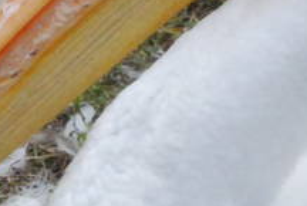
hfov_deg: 1.5
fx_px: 11382
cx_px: 532
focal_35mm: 1332
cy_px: 85
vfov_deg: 1.0
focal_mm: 120
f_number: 22
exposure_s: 1/160
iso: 1600
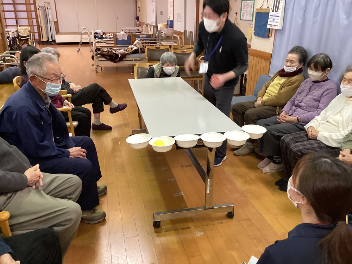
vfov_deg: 45.4
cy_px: 132
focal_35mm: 31
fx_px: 315
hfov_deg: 58.4
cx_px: 176
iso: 250
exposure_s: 1/40
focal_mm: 3.3
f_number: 2.4
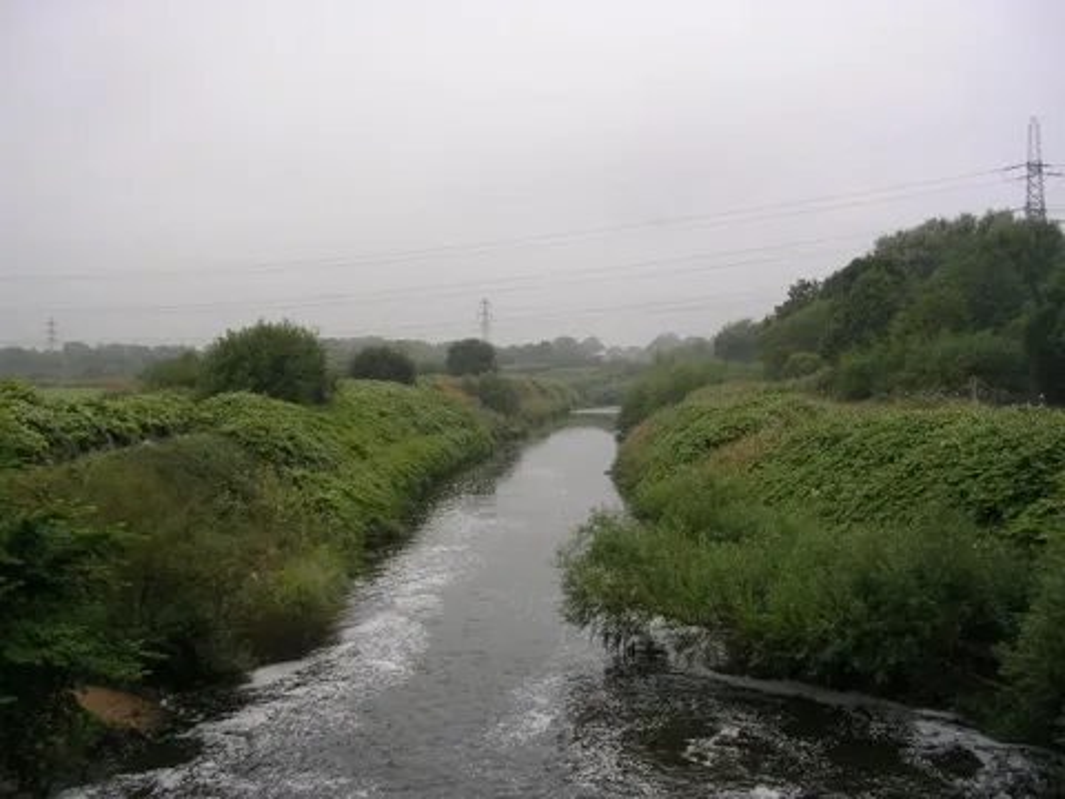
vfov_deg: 37.7
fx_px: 1169
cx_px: 532
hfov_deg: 49.0
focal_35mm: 38
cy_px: 400
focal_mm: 5.8
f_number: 2.8
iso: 50
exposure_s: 1/395
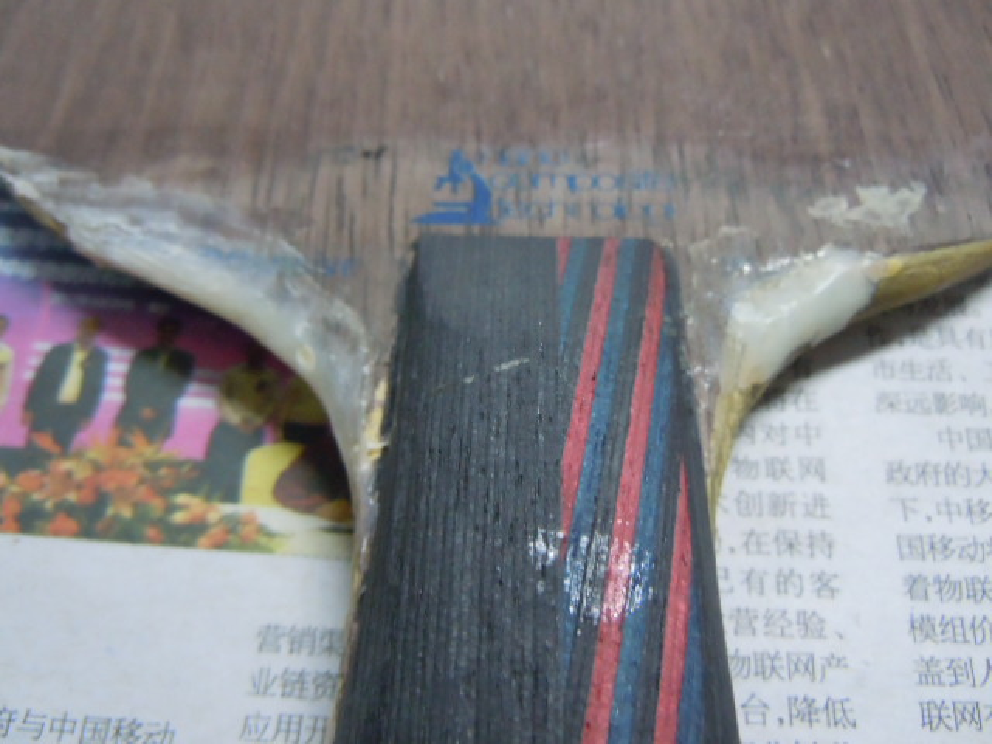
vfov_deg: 46.8
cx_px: 496
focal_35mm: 30
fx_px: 860
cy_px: 372
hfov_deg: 60.0
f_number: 3.5
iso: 800
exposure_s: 1/10
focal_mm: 5.4
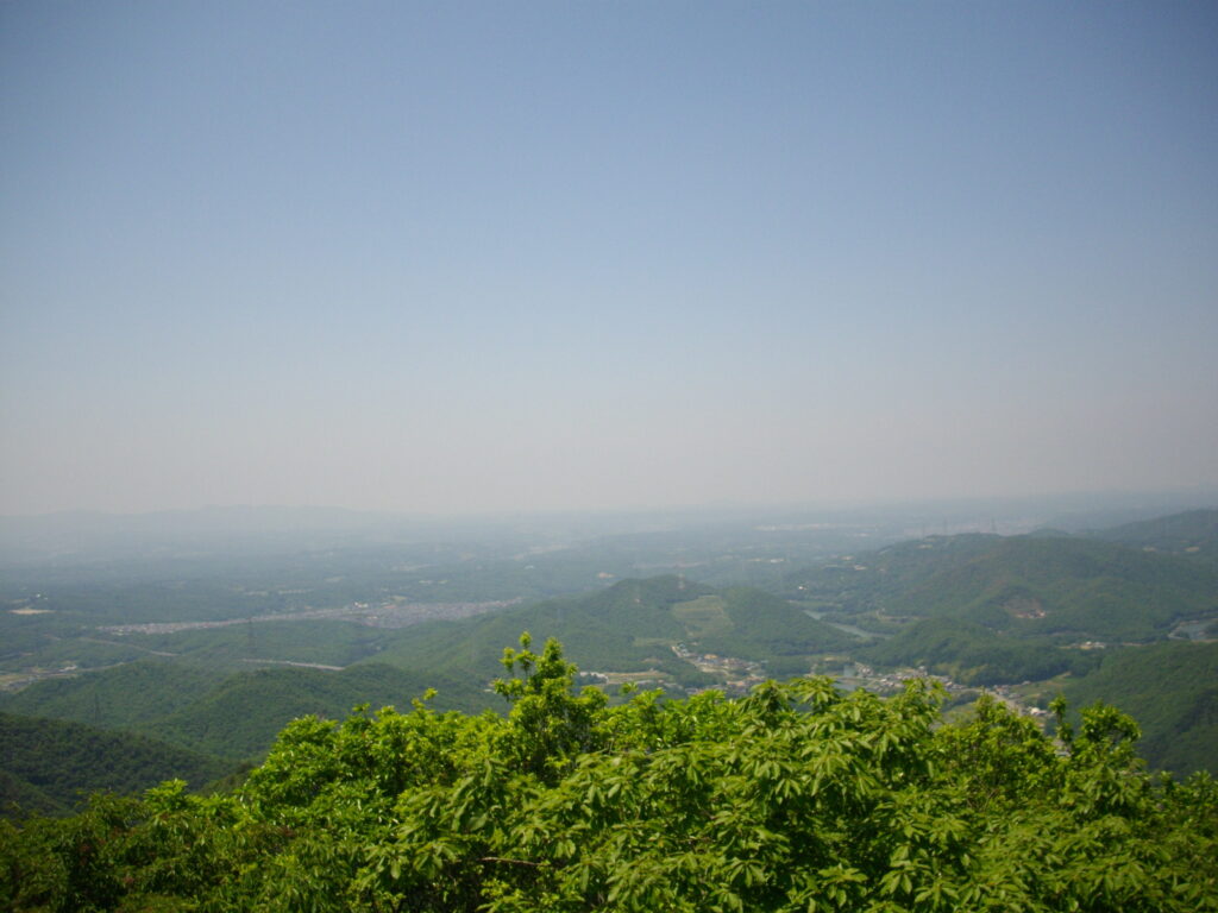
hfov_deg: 50.1
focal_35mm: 37
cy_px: 456
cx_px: 609
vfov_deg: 38.7
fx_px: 1302
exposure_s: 1/500
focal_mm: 6.2
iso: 100
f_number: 5.6
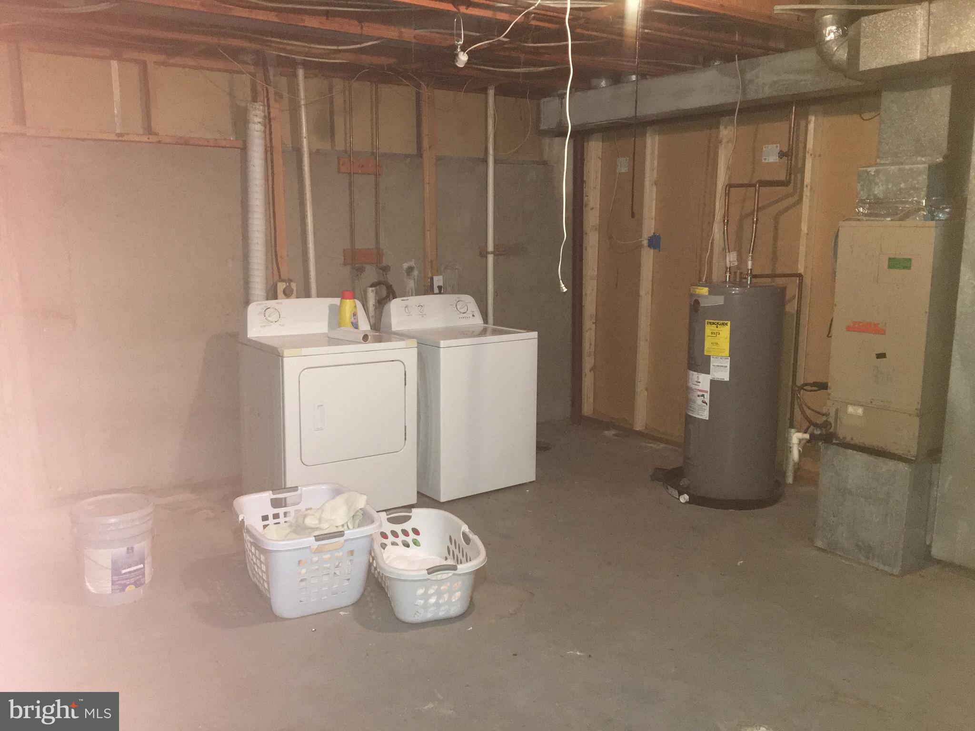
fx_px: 817
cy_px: 366
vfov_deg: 48.2
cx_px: 488
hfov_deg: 61.7
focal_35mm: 29
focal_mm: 4.15
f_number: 2.2
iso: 250
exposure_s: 1/16
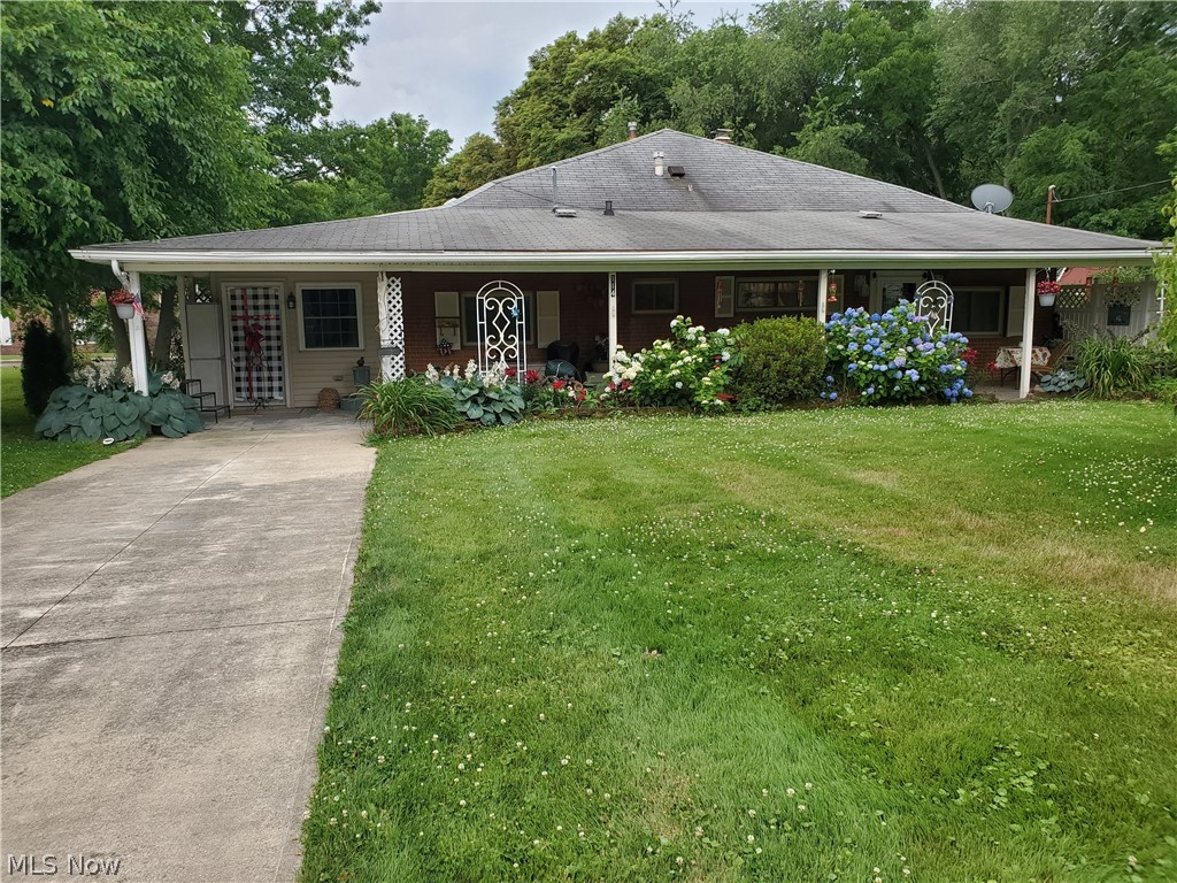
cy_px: 442
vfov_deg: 53.1
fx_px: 884
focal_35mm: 26
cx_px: 588
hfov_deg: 67.3
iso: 50
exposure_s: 1/376
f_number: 2.4
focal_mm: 4.3
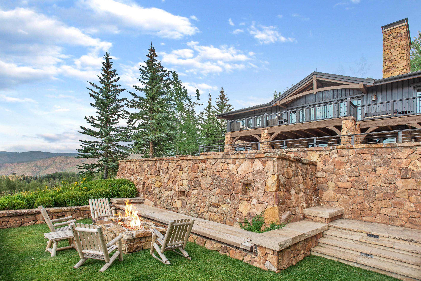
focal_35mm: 18
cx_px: 218
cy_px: 144
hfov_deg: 90.0
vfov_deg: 67.4
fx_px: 211
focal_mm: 17
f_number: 7.1
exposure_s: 1/100
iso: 100
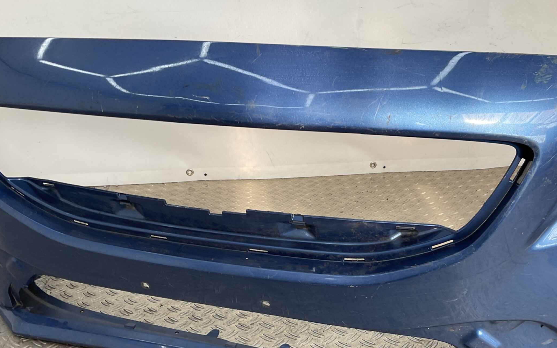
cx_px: 339
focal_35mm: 38
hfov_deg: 51.2
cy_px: 232
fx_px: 577
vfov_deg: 33.3
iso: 16
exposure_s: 1/169
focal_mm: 3
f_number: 1.8
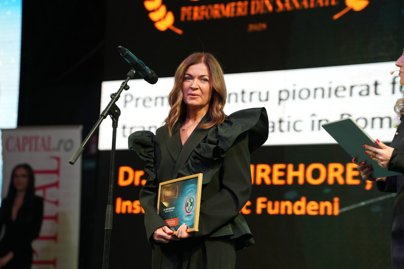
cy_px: 134
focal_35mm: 116
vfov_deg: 11.8
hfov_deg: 17.6
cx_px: 202
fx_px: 1302
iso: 2500
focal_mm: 116
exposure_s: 1/125
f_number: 4
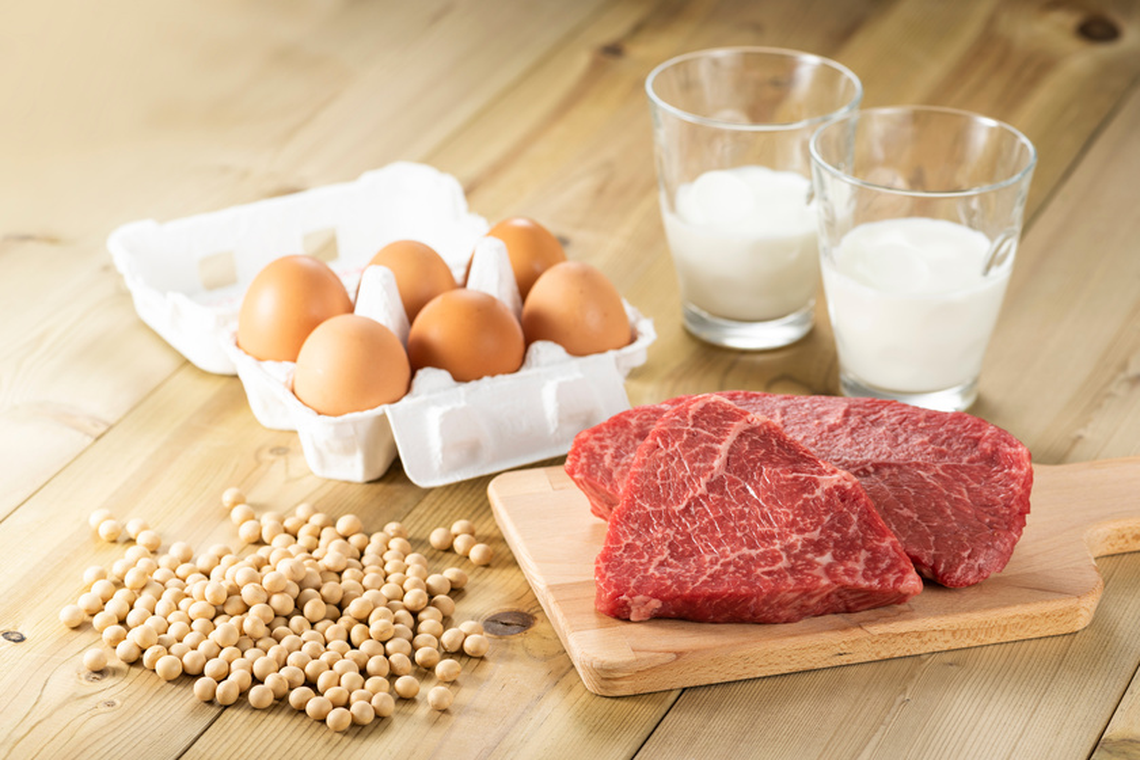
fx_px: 3325
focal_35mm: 105
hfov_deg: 19.5
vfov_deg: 13.0
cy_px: 380
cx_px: 570
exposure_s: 1/250
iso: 50
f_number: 8
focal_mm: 105
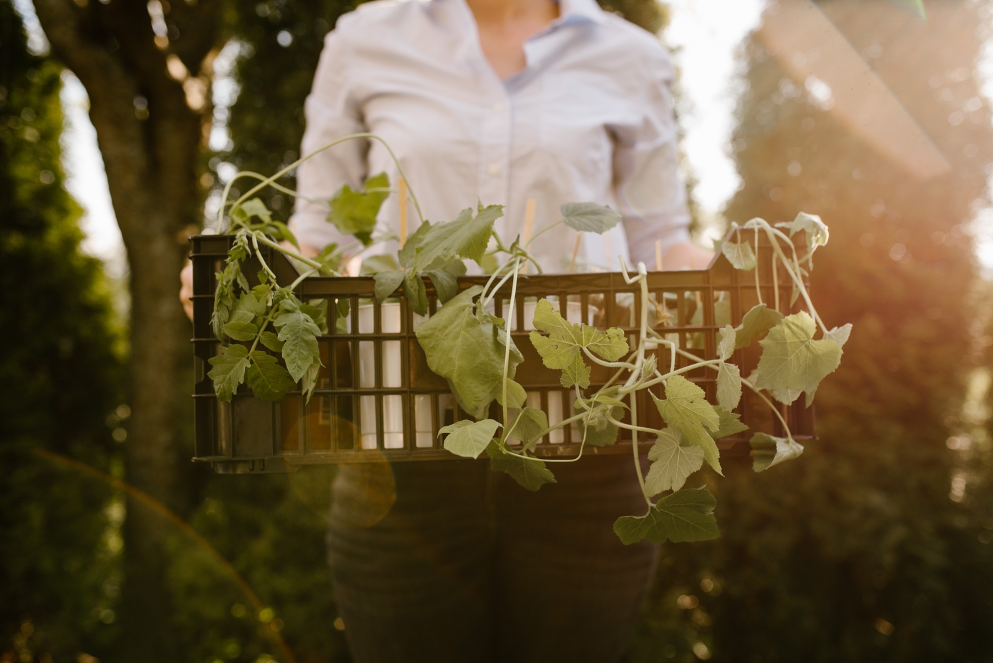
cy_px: 332
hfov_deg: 54.4
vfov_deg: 37.9
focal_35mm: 35
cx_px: 496
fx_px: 966
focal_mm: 35
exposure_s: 1/400
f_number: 2.8
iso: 125
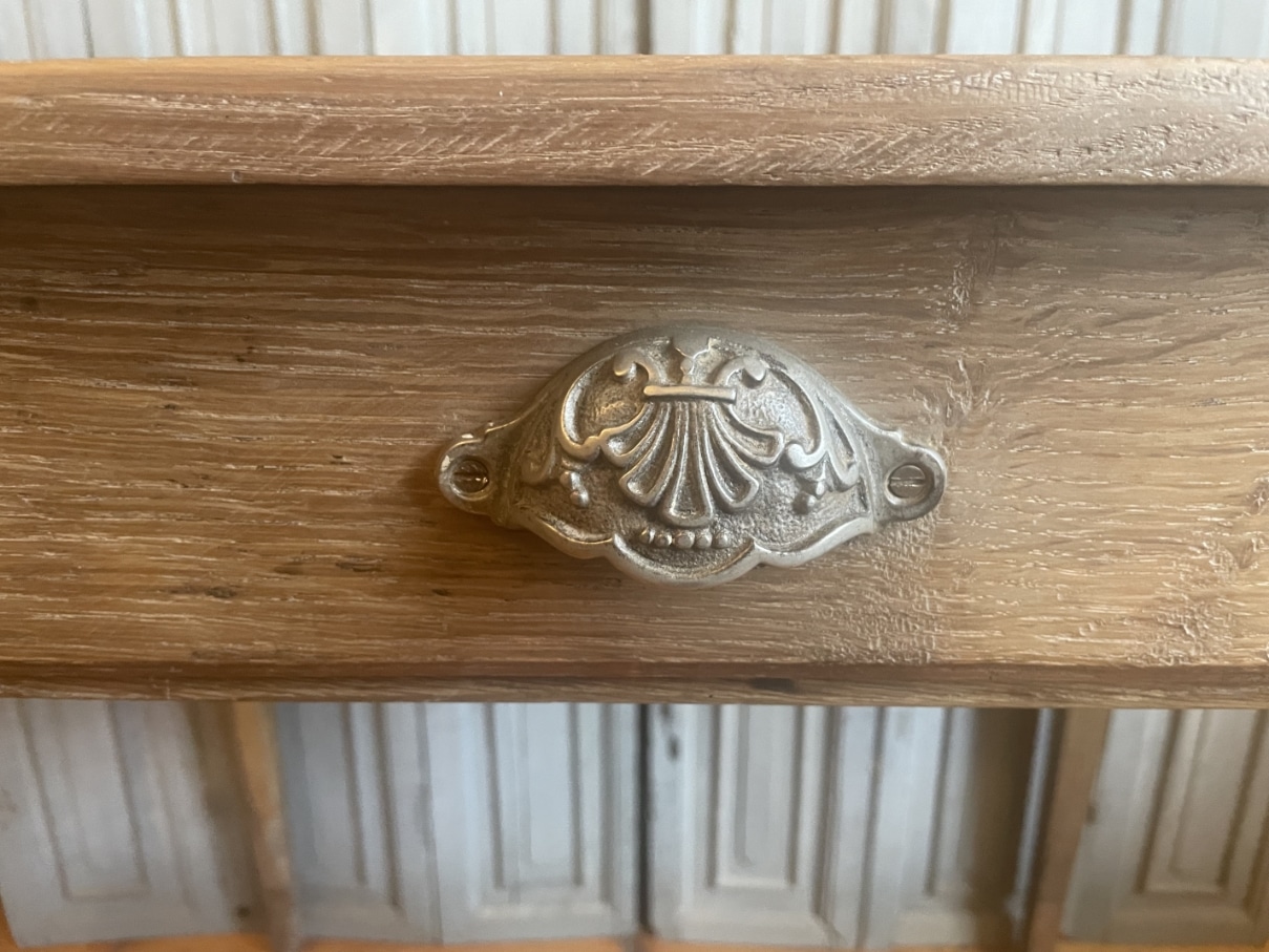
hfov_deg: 67.3
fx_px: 953
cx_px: 634
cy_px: 476
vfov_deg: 53.1
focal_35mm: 26
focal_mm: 4.2
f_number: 1.6
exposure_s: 1/33
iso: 500
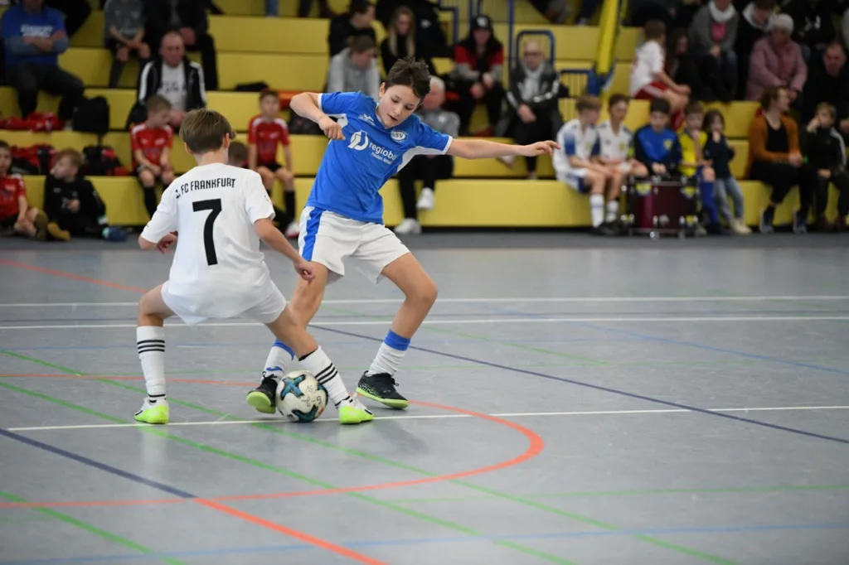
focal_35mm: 135
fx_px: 3183
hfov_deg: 15.2
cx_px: 424
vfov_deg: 10.2
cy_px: 282
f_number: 2.8
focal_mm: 135
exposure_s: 1/1600
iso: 8000
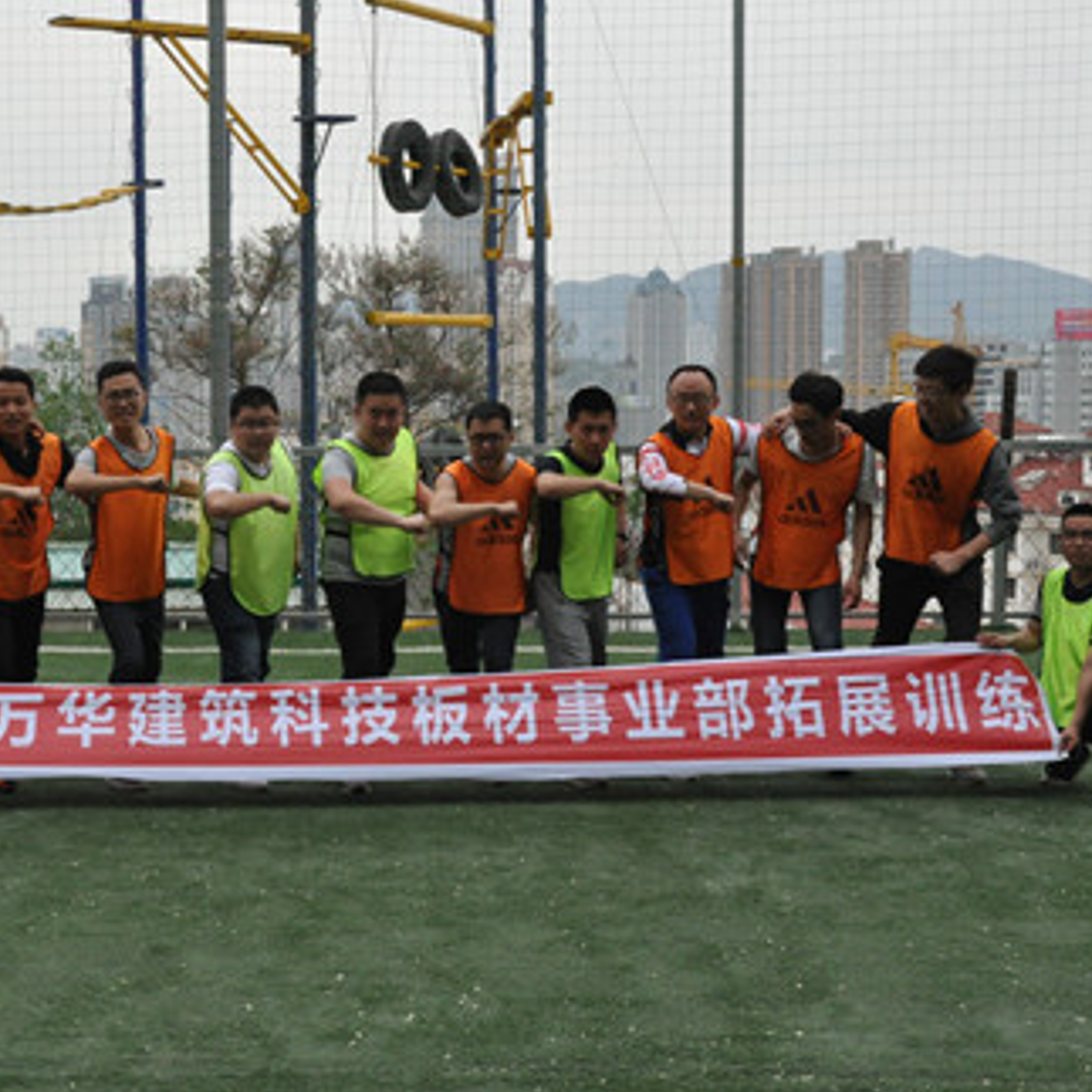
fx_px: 2534
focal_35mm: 71
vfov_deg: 24.3
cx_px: 254
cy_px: 483
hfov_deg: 24.0
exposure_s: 1/160
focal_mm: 30
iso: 800
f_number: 13
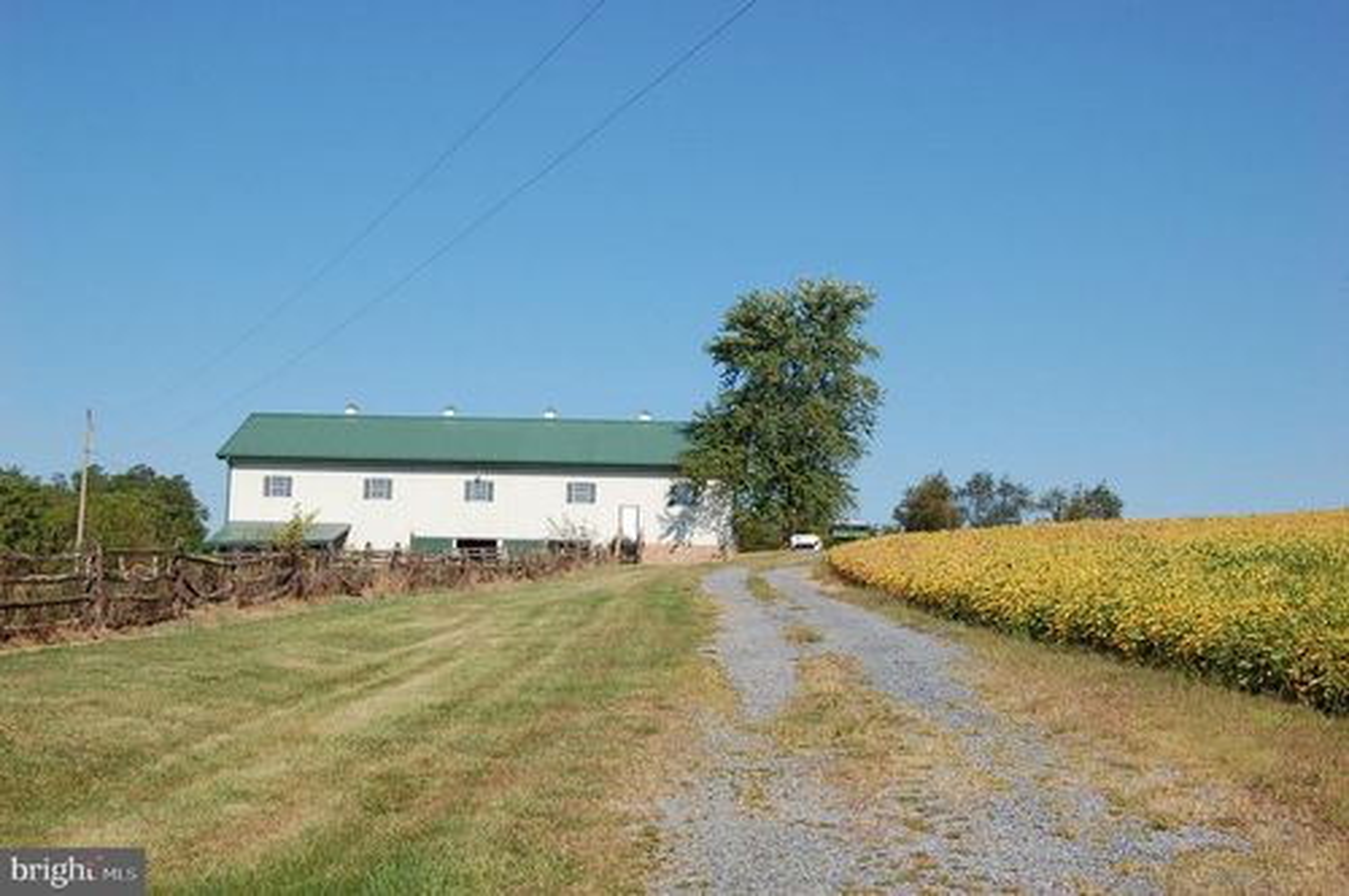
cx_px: 674
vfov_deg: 29.8
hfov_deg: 43.7
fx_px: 1684
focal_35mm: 45
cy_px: 448
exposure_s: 1/320
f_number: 9
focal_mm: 30
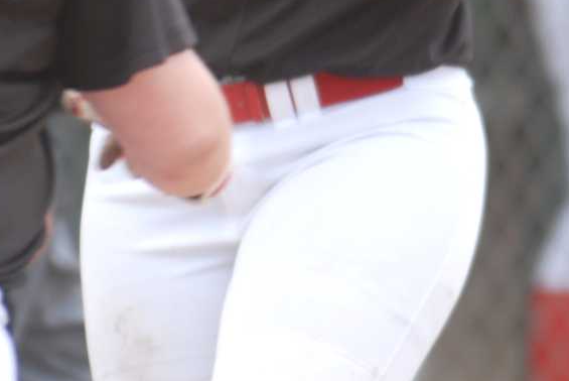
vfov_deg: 1.3
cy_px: -31
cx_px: 201
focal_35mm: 1088
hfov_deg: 1.9
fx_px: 17214
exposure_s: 1/500
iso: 200
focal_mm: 200
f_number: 3.5
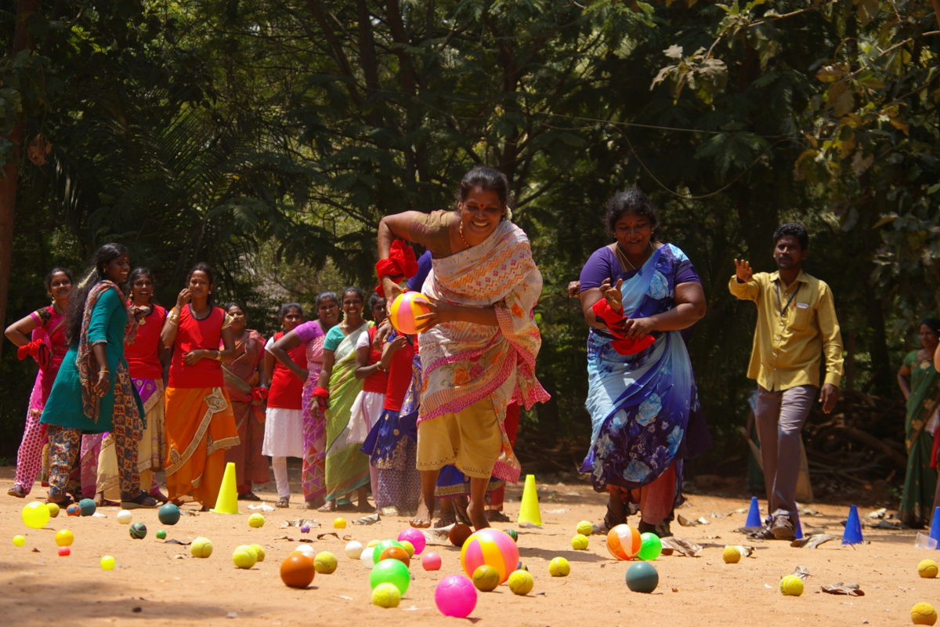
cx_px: 470
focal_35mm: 132
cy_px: 314
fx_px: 3446
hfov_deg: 15.5
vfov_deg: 10.4
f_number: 6.7
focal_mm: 88
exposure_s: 1/350
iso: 200
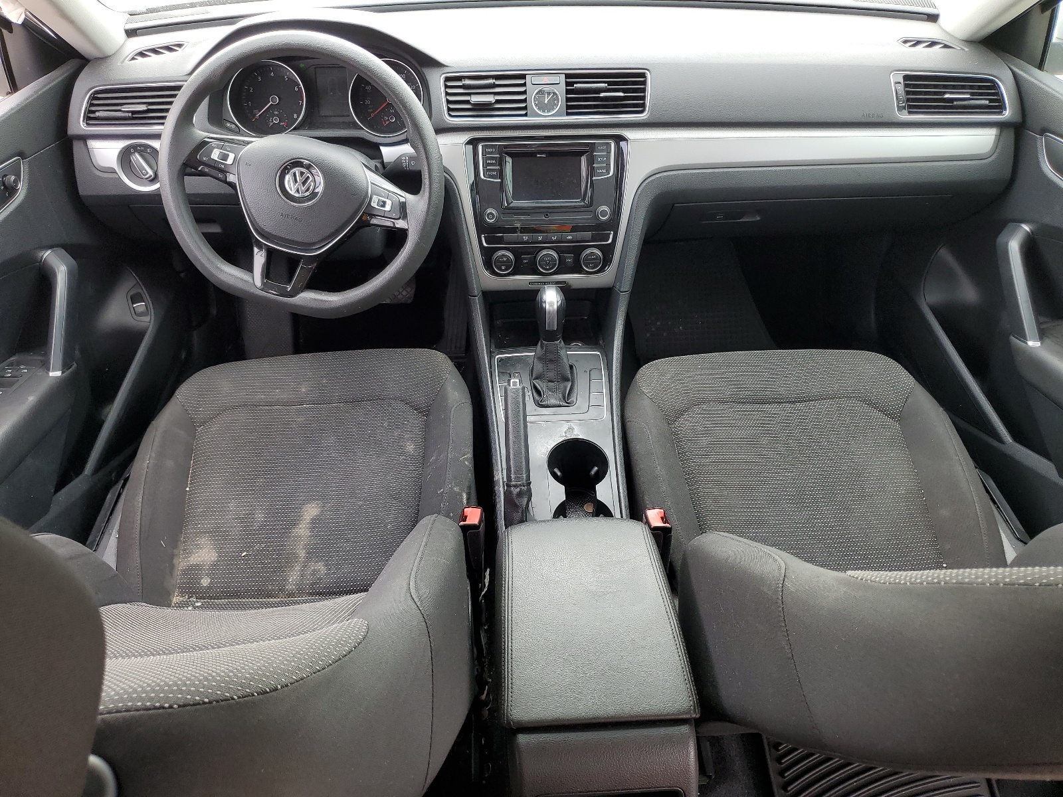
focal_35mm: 26
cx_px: 532
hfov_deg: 67.3
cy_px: 398
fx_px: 798
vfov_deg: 53.1
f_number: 1.5
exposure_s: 1/175
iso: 50
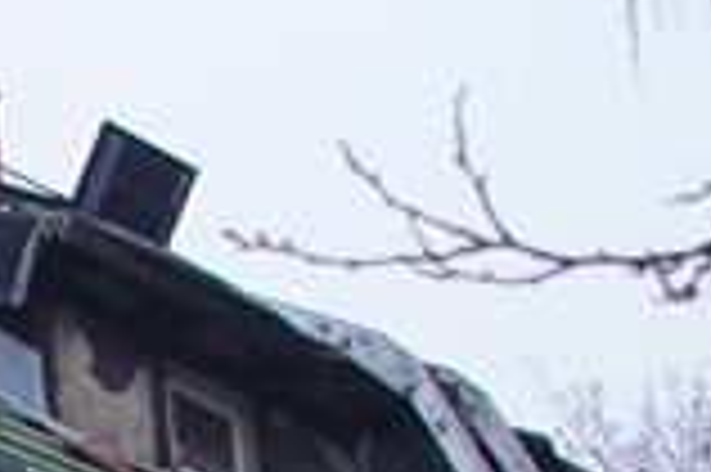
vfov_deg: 7.4
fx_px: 3374
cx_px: -711
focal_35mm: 171
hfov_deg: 11.0
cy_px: 1207
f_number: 3.5
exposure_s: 1/160
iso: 2000
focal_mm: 18
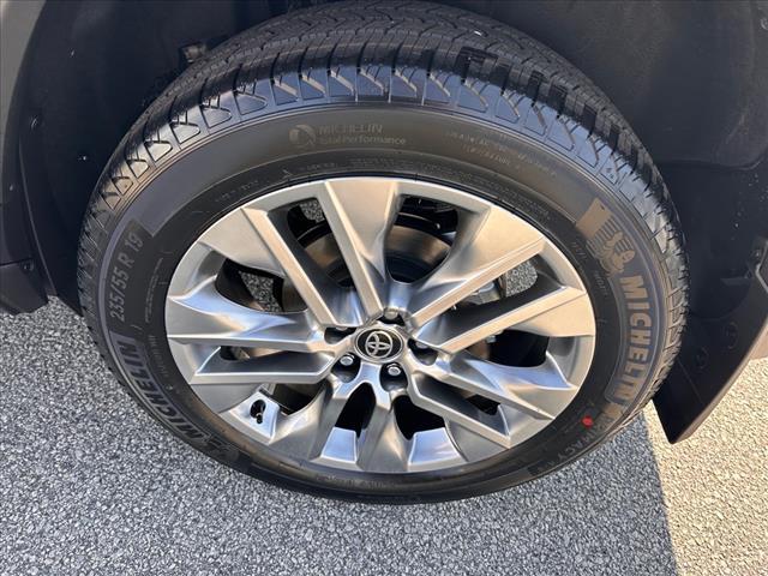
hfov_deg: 71.6
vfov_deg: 56.8
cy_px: 288
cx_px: 384
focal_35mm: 24
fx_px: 532
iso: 80
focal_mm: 6.86
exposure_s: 1/494
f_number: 1.78
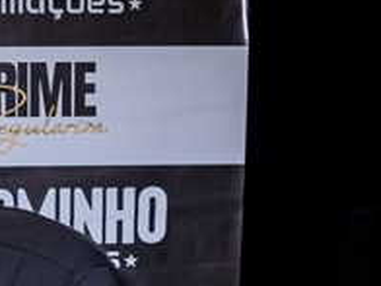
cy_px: 333
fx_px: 1442
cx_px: -155
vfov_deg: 11.1
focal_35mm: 131
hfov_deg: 14.3
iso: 2500
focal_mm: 24
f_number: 2.8
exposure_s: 1/200
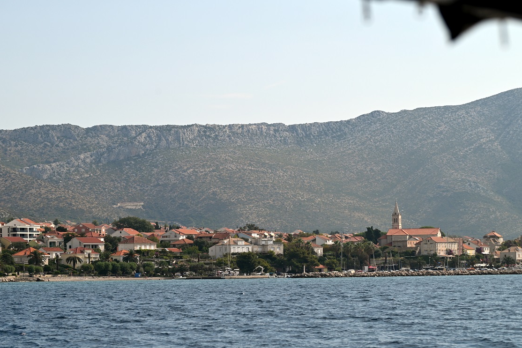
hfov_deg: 17.2
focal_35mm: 119
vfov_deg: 11.5
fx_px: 1726
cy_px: 173
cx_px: 250
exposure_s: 1/800
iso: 100
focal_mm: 102
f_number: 7.1
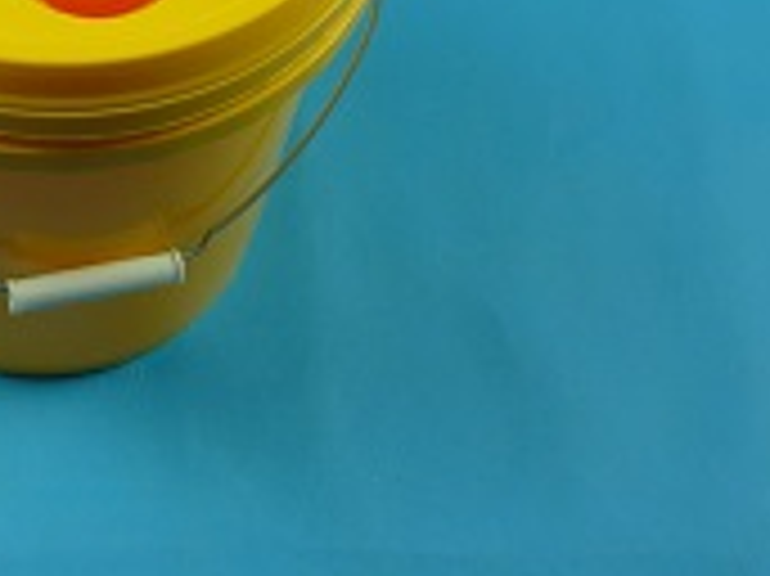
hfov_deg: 27.7
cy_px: 16
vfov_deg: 20.9
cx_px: 108
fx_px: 1512
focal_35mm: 68
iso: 125
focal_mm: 5.3
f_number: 3.5
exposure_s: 1/30
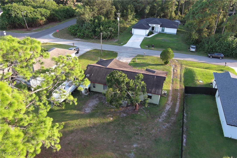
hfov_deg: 63.7
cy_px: 79
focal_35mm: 29
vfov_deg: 45.0
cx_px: 118
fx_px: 191
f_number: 2.8
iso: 121
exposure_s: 1/25.1
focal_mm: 10.57
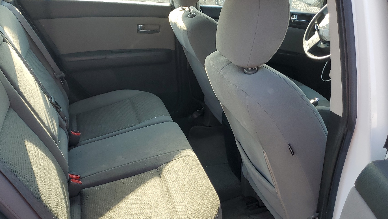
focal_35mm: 33
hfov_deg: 59.4
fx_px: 340
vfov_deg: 35.5
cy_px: 135
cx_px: 177
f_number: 1.5
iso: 50
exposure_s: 1/385
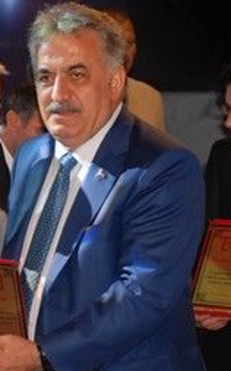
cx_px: -95
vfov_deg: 11.6
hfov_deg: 7.2
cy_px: 194
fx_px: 1814
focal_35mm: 180
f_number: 5.3
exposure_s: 1/125
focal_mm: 66
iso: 800
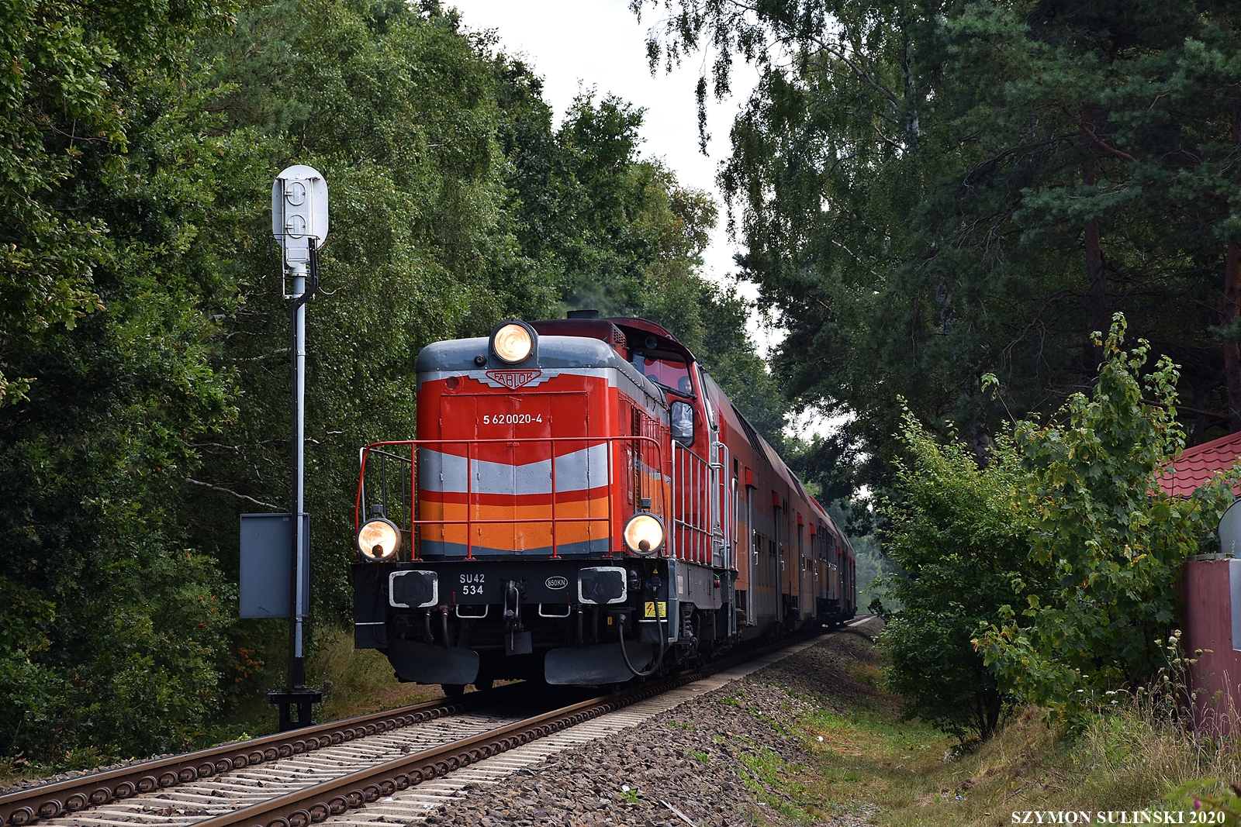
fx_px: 3620
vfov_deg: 13.0
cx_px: 620
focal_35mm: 105
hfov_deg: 19.5
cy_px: 414
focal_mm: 70
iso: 200
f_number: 5.6
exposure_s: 1/320
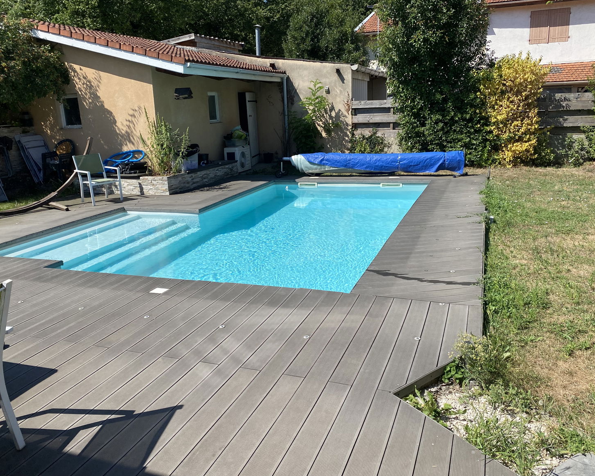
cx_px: 302
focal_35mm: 28
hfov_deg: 62.2
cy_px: 231
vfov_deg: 51.5
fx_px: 493
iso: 32
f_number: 1.8
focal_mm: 4.25
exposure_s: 1/2967
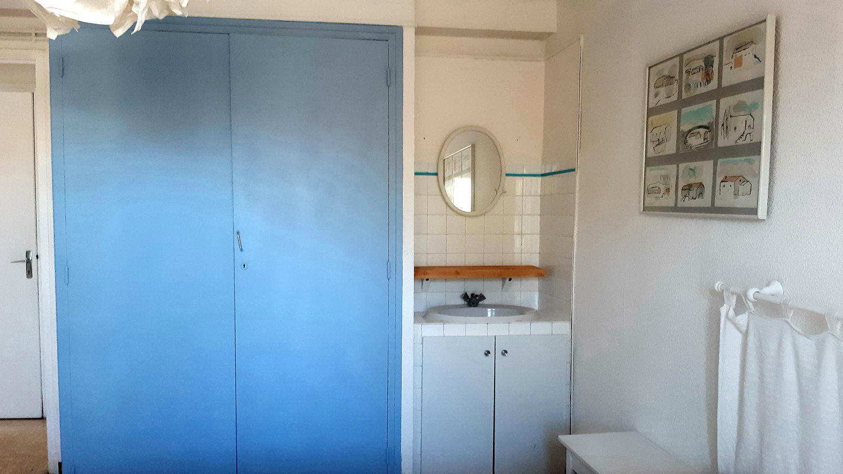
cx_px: 424
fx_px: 648
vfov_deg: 40.2
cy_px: 254
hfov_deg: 66.1
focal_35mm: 29
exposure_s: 1/50
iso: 200
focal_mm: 3.92
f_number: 1.7
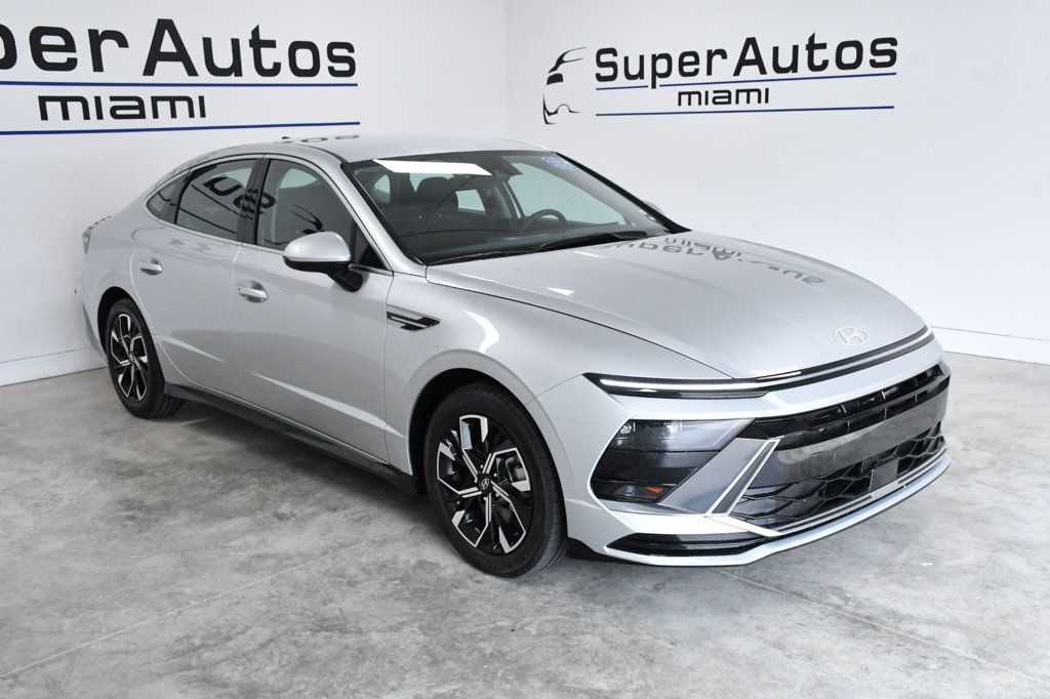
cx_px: 525
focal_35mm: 34
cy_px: 350
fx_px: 991
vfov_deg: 38.9
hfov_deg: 55.8
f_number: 10
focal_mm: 23
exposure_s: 1/400
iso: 2500
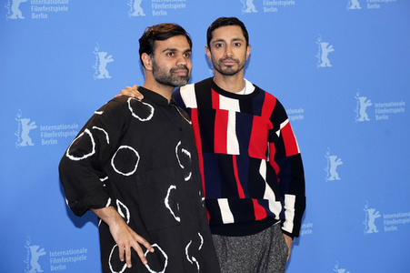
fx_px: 854
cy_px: 136
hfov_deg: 27.0
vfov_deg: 18.2
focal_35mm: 75
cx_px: 205
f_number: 5.6
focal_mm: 75
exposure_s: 1/160
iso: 1600
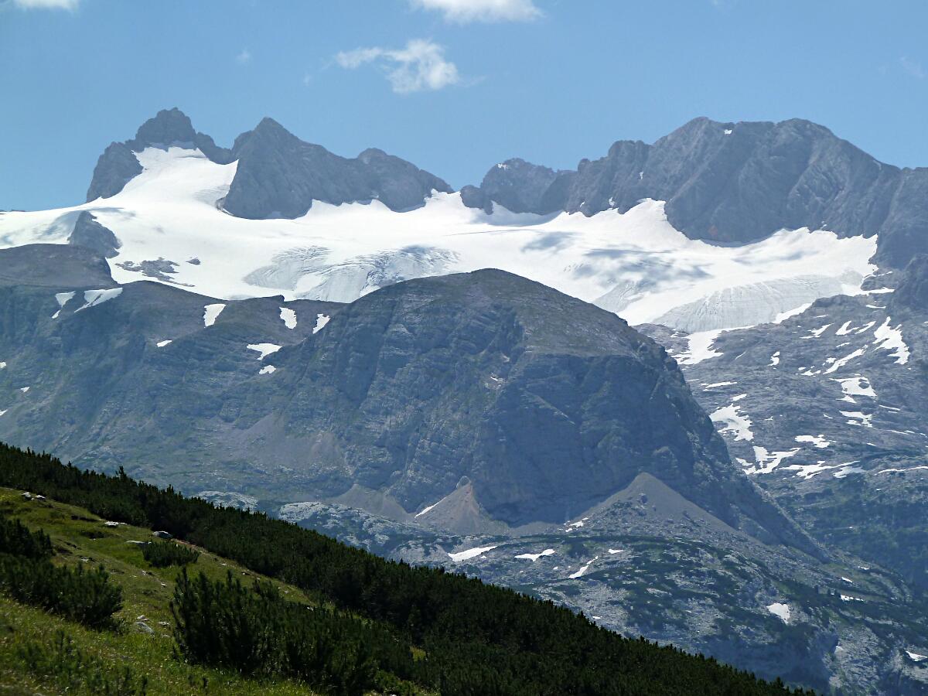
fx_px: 3431
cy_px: 348
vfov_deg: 11.6
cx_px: 464
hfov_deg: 15.4
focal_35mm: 128
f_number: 5.6
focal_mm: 21
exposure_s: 1/800
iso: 125
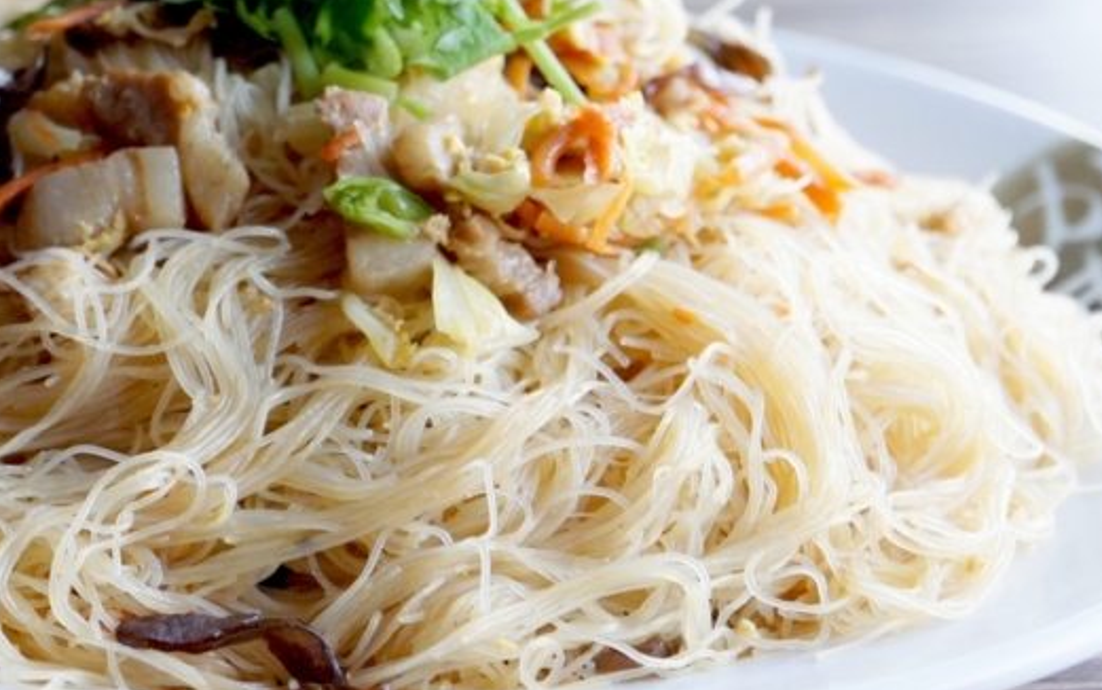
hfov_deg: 10.0
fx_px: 6279
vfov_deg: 6.3
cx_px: 347
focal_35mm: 209
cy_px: 231
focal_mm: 98
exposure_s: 1/160
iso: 1250
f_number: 5.6
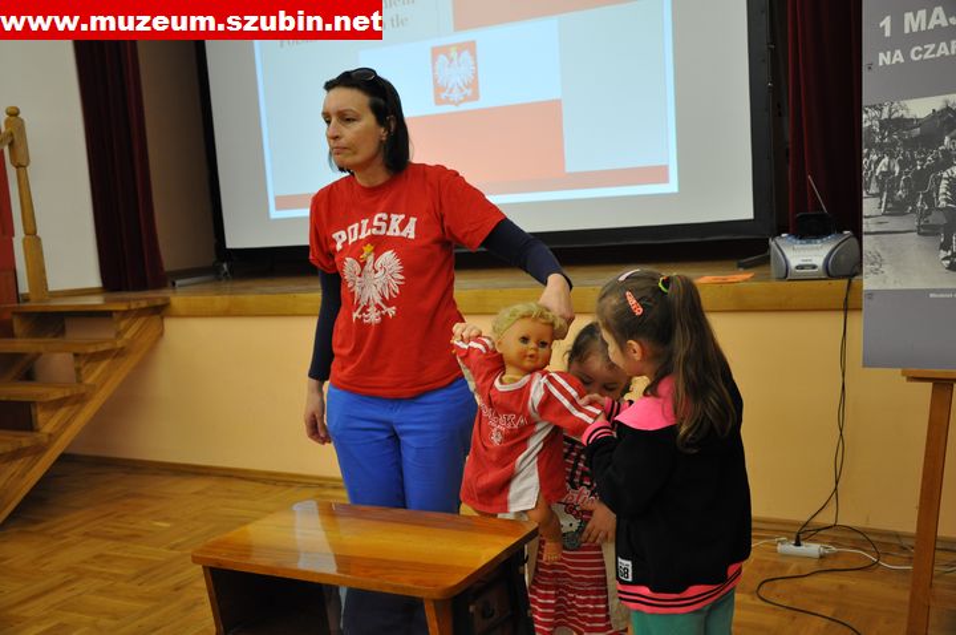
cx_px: 478
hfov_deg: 51.3
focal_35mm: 38
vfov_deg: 35.4
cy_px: 318
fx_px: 994
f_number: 4
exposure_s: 1/60
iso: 800
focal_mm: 25
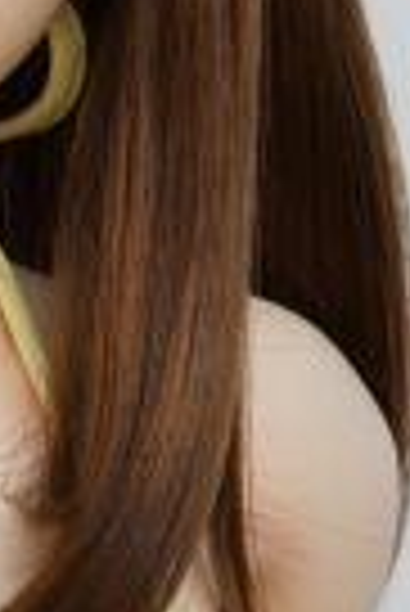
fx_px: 3953
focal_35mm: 232
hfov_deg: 5.8
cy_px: 1134
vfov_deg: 8.5
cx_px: -324
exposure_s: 1/100
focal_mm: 35
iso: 400
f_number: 4.5
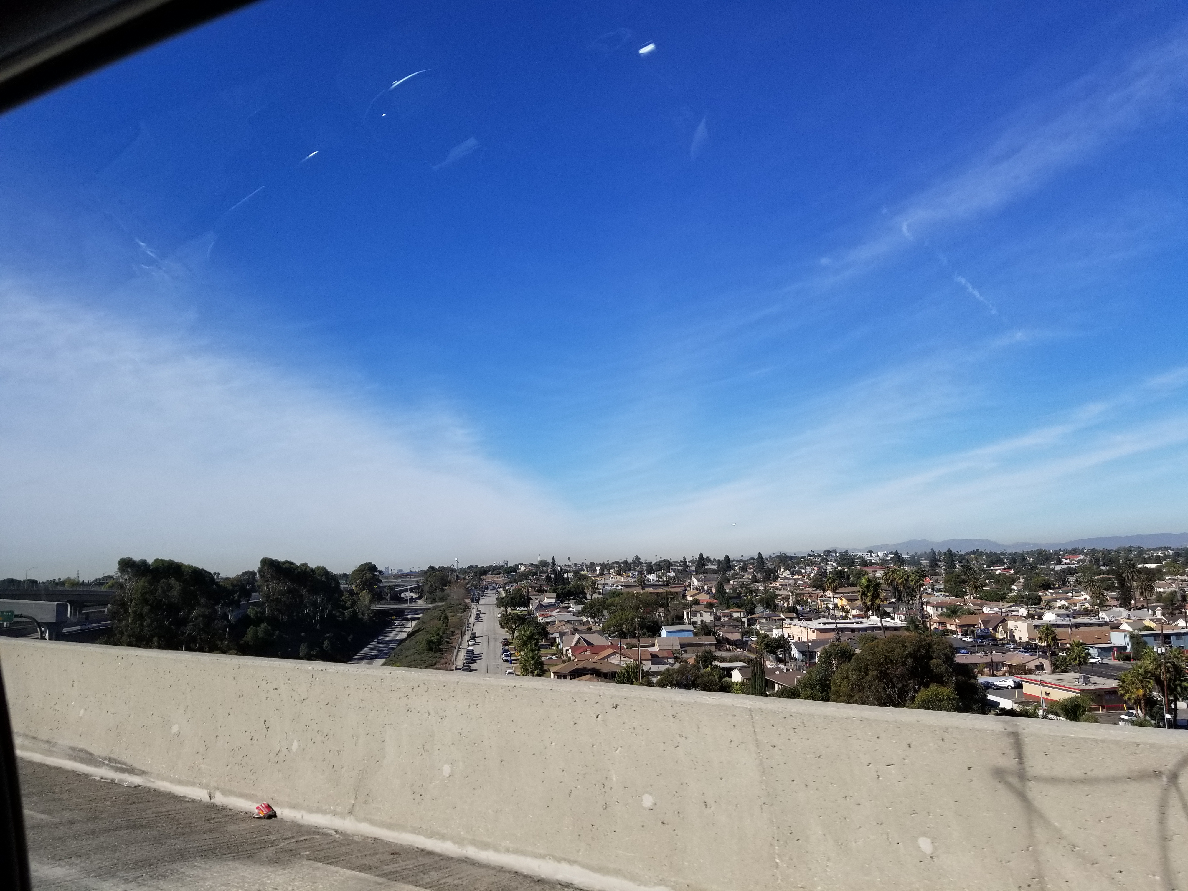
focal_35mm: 26
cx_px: 594
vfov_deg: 53.1
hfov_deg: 67.3
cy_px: 446
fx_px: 892
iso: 50
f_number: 1.7
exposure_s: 1/2944
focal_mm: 4.25
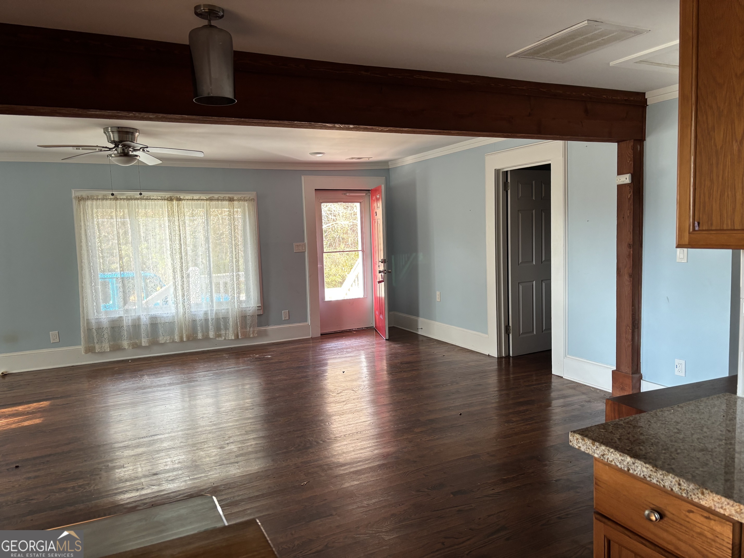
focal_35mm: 26
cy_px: 279
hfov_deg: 67.3
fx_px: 559
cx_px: 372
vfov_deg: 53.1
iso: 125
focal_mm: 5.96
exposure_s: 1/60
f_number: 1.6
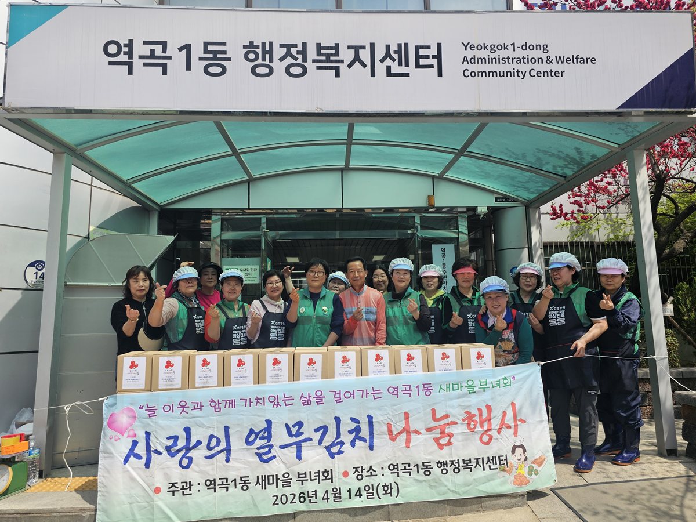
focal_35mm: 23
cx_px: 348
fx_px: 462
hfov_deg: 73.9
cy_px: 261
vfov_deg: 58.9
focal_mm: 6.3
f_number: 1.7
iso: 10
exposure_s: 1/641
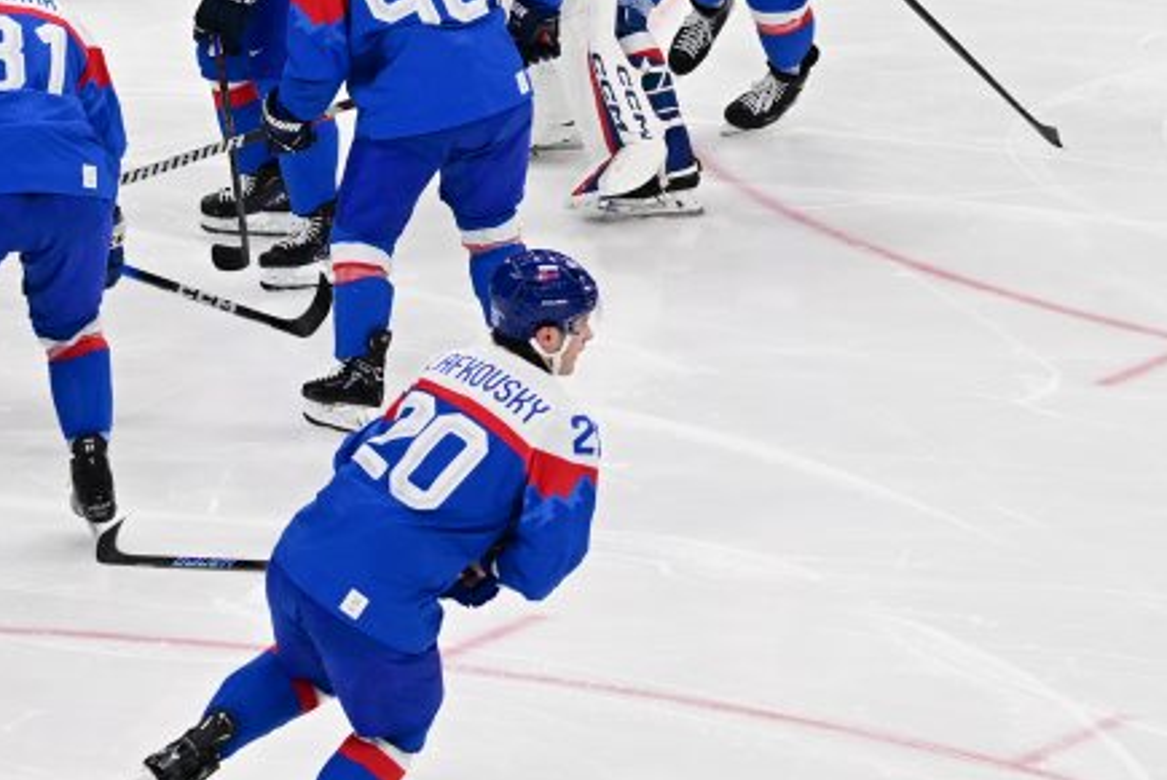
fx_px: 10059
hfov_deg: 6.6
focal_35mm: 310
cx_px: -129
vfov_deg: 4.4
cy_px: 94
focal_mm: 135
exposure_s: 1/1000
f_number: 5.6
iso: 2000
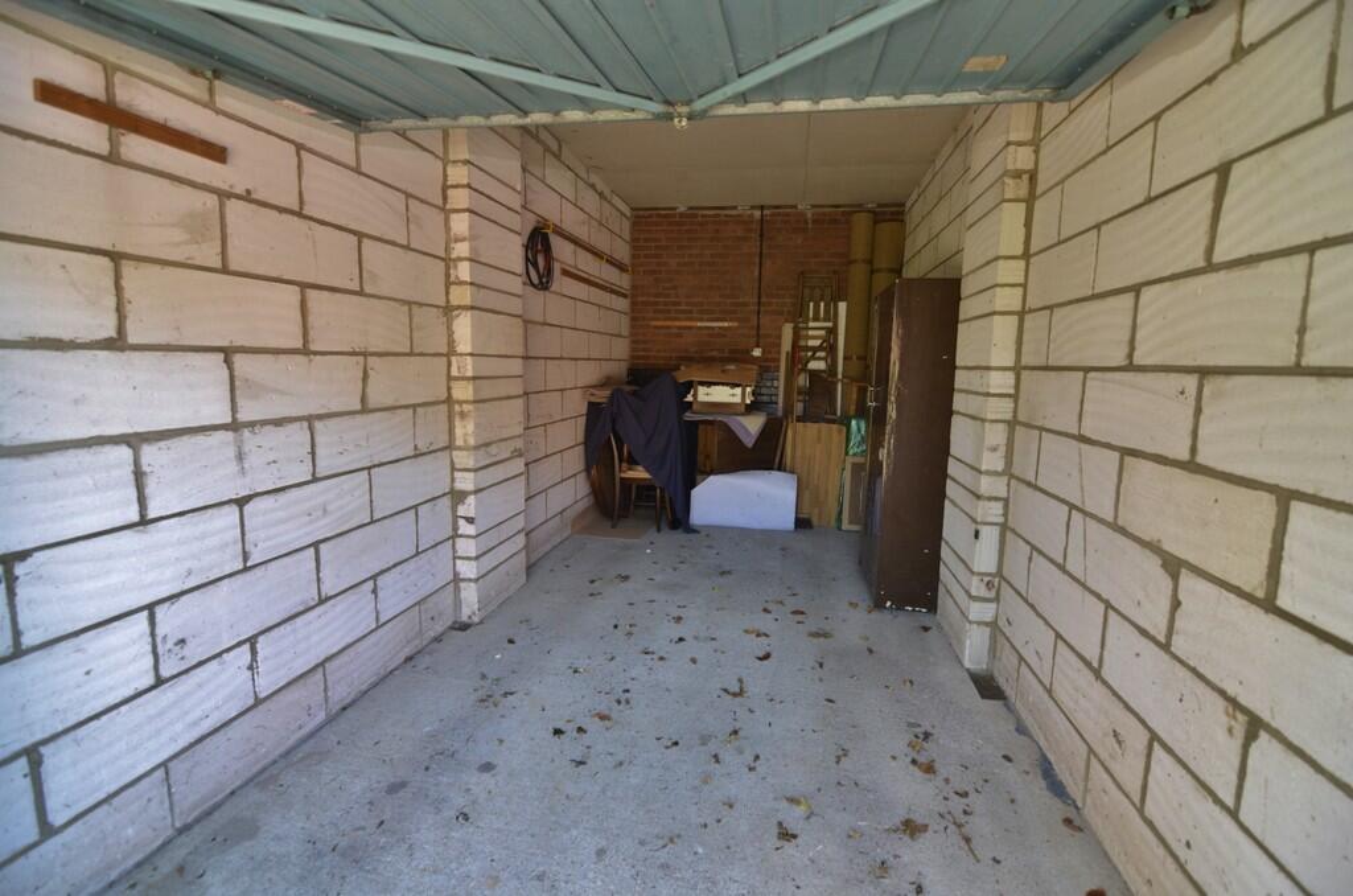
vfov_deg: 71.8
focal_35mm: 16
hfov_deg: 95.1
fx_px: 619
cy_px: 448
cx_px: 676
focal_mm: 11
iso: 320
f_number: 4
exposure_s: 1/60
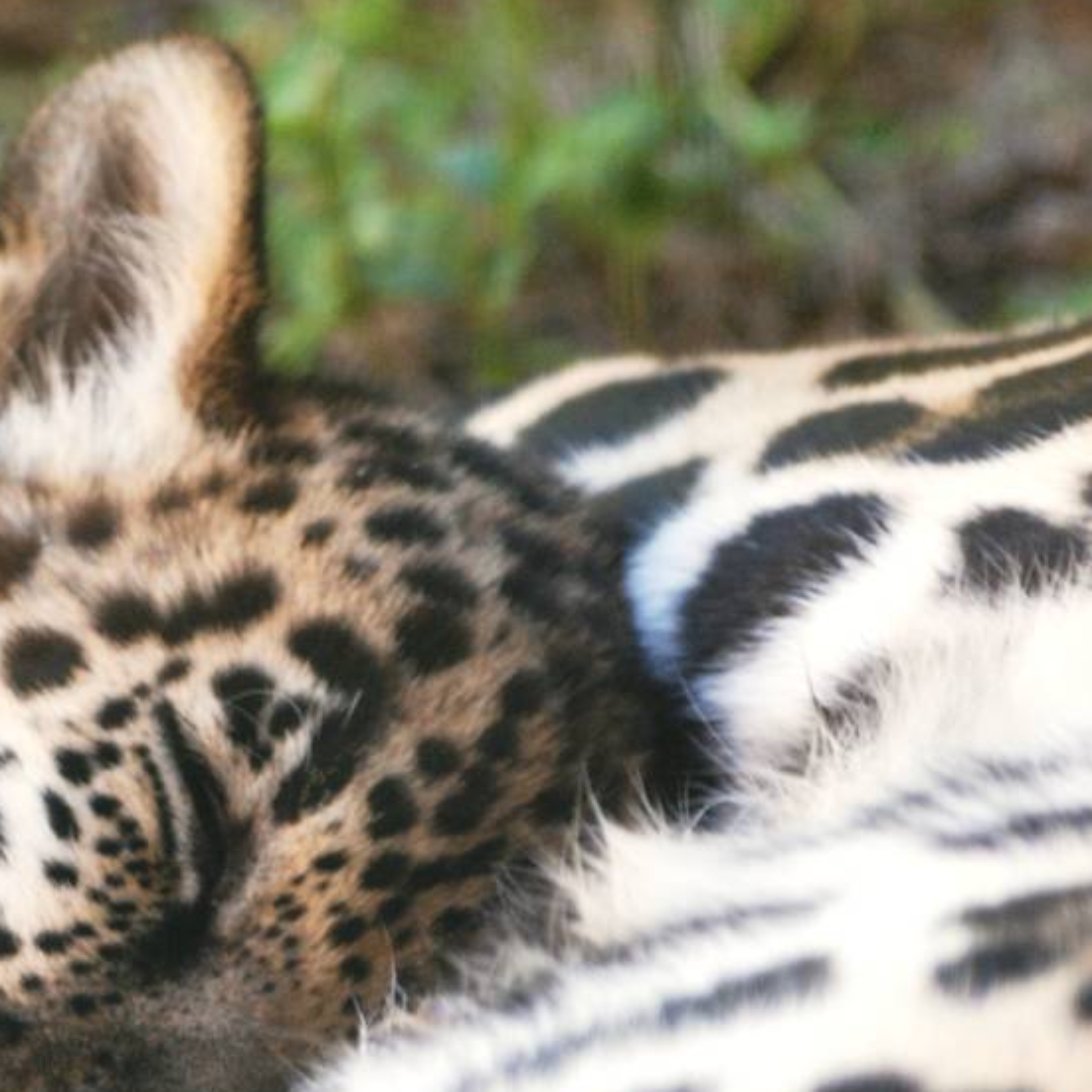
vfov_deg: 3.2
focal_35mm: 555
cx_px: -42
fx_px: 19808
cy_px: 786
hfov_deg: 3.2
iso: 400
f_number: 4.5
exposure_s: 1/25
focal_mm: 150
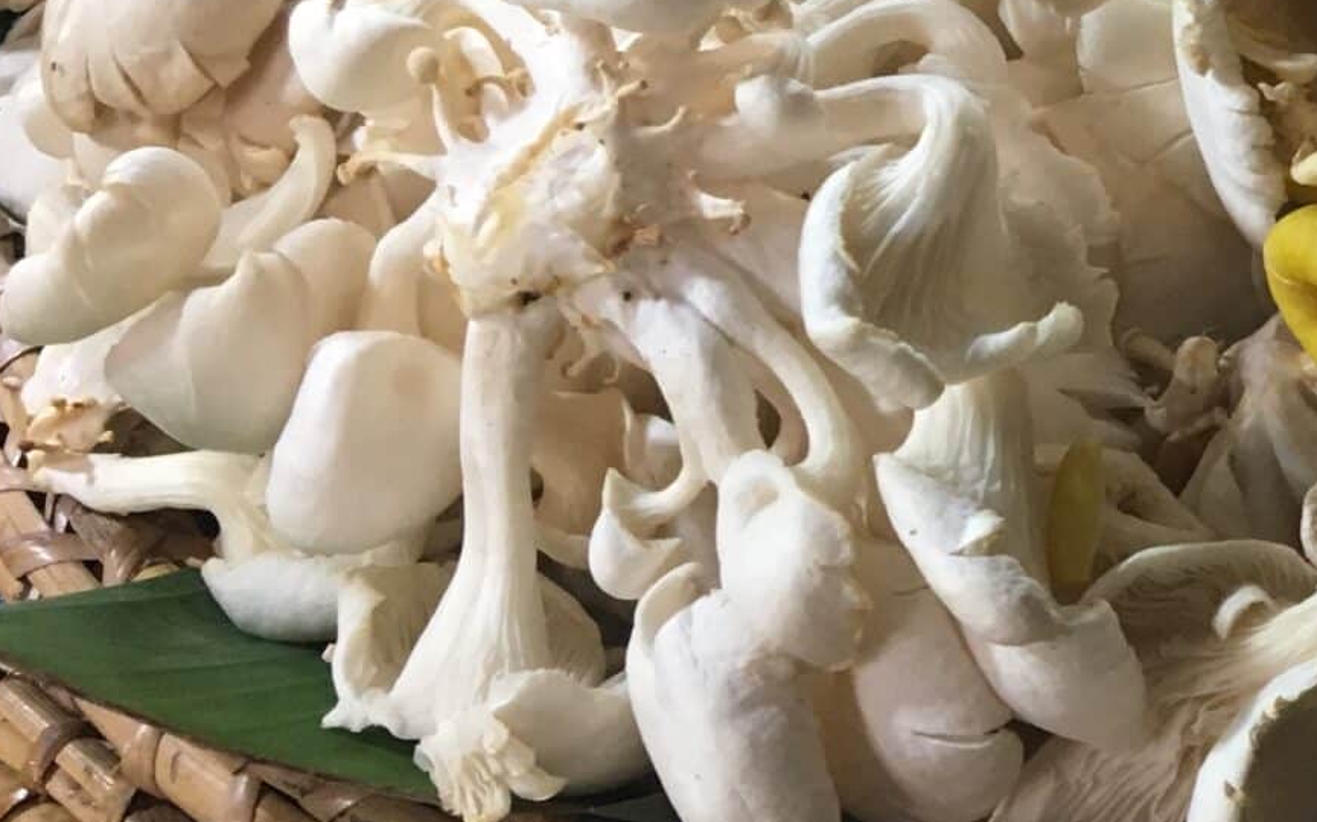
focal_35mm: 91
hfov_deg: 20.1
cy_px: -166
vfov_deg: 13.9
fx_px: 3265
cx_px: 1885
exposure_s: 1/33
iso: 50
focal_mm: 4.15
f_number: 2.2
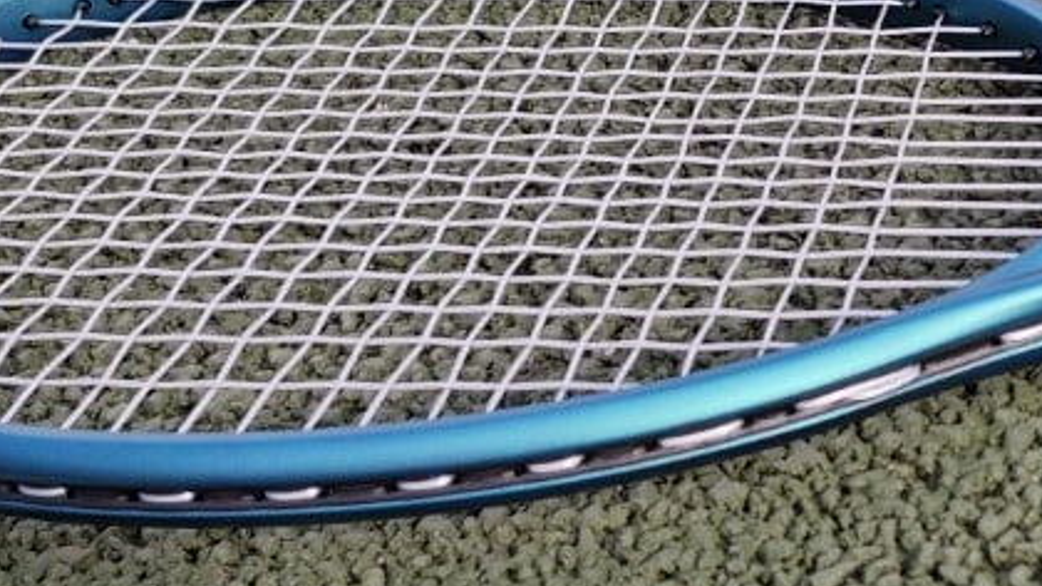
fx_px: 2376
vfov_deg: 14.1
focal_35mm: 86
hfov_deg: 23.4
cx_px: 1102
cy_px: 305
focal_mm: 8.7
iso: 50
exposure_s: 1/1226
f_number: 1.9
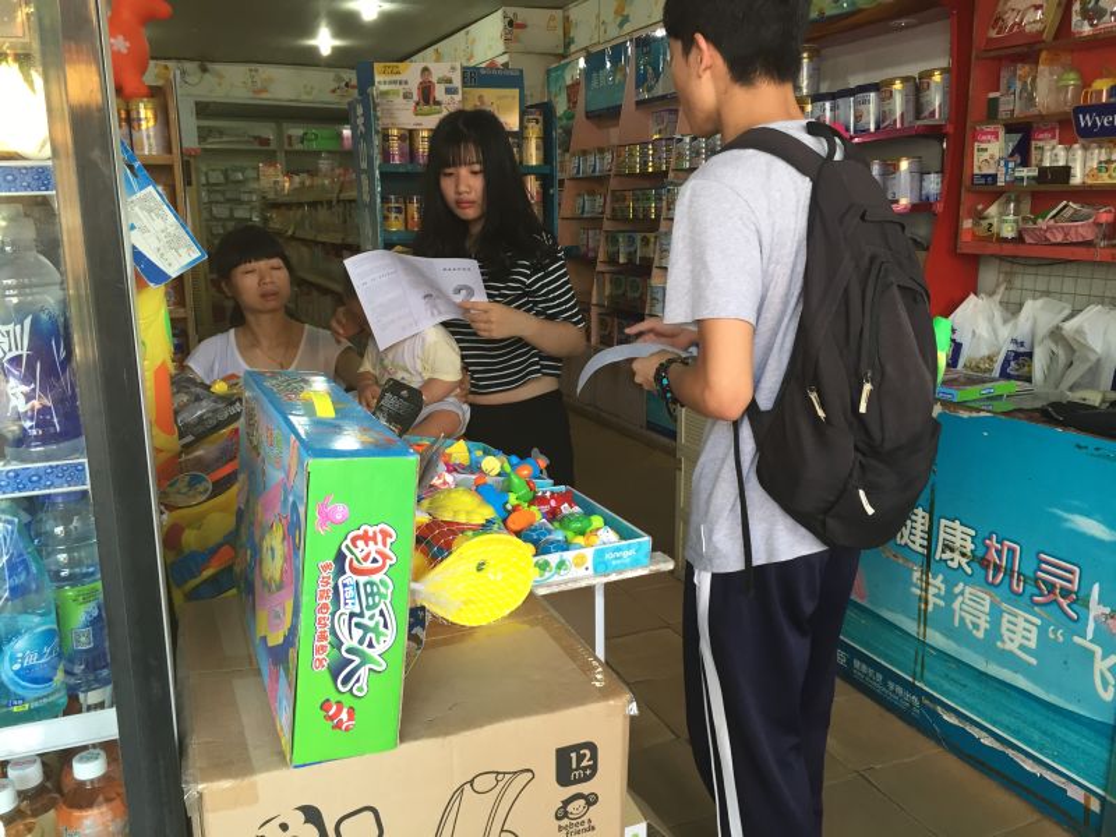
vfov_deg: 48.2
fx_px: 935
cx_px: 558
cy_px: 418
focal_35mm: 29
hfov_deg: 61.7
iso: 40
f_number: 2.2
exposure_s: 1/30
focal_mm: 4.15
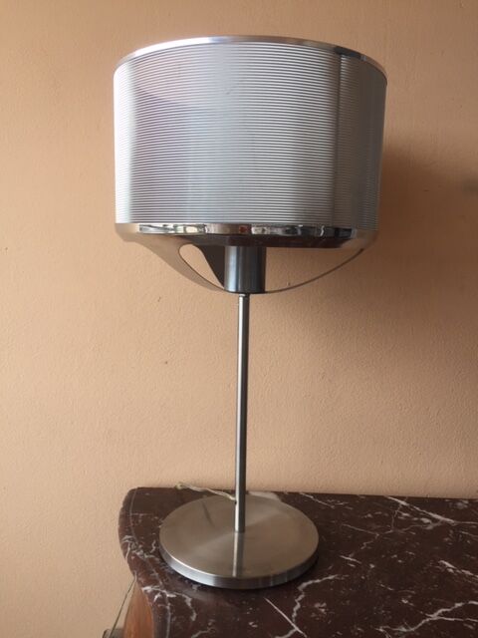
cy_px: 319
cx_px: 239
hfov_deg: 48.2
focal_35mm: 29
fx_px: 534
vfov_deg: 61.7
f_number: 2.2
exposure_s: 1/123
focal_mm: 4.15
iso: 32
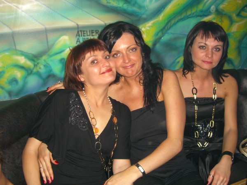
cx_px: 124
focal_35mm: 38
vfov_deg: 37.7
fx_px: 271
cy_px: 92
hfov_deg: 49.0
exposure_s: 1/60
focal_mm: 7.9
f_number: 2.8
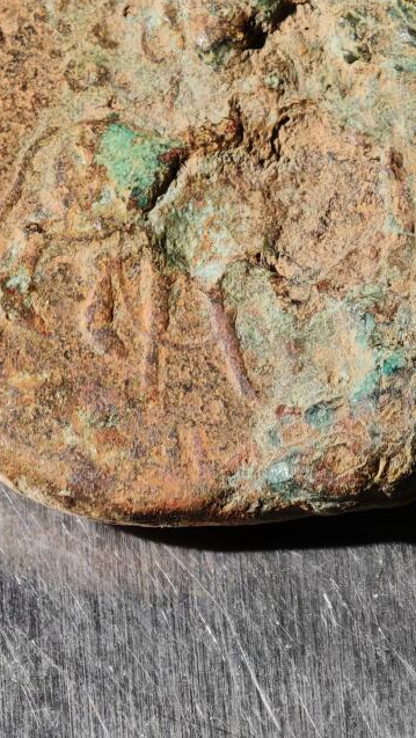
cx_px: 211
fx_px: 5483
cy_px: 466
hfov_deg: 4.3
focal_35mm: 280
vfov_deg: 7.7
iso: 160
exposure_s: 1/100
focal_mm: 9
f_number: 2
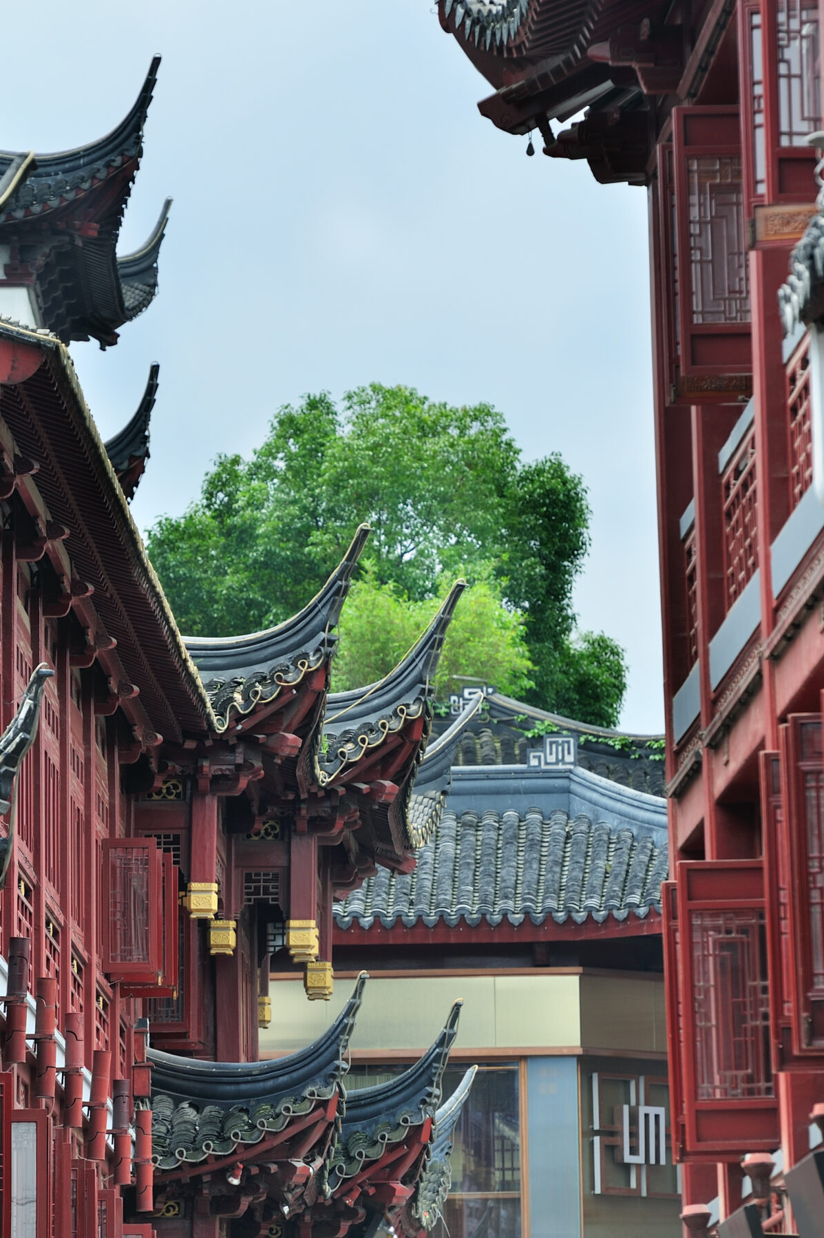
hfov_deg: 5.7
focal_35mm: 242
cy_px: 611
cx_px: 350
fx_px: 8316
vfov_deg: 8.5
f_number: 4
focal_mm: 170
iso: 200
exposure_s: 1/3000
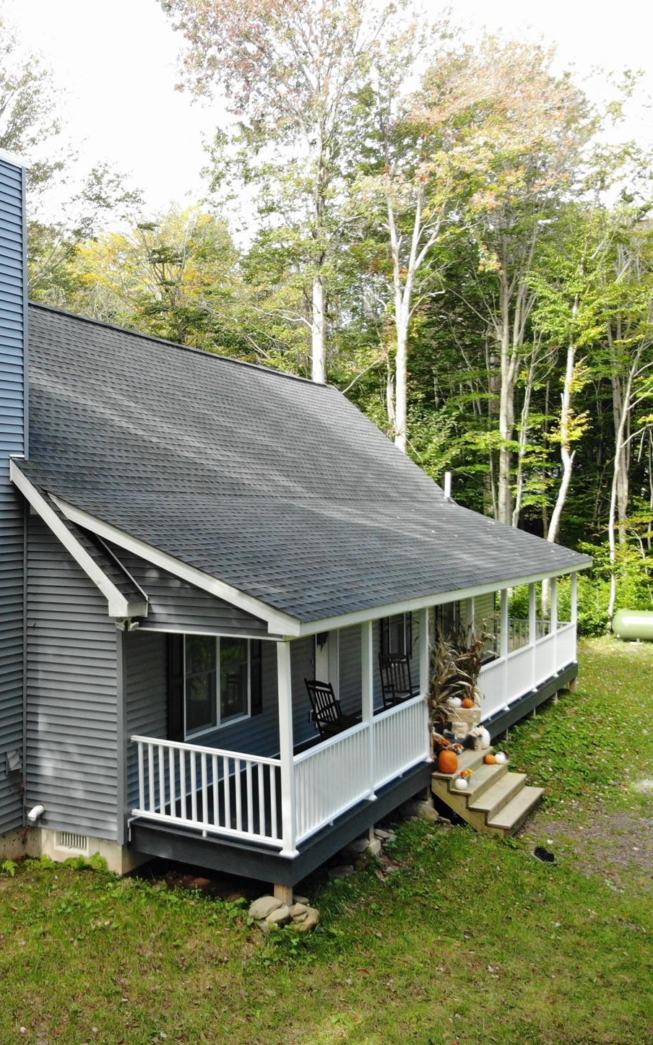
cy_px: 513
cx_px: 97
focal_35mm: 36
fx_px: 1025
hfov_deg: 33.9
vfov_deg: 54.0
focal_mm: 4.5
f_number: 2.8
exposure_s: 1/30
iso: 200
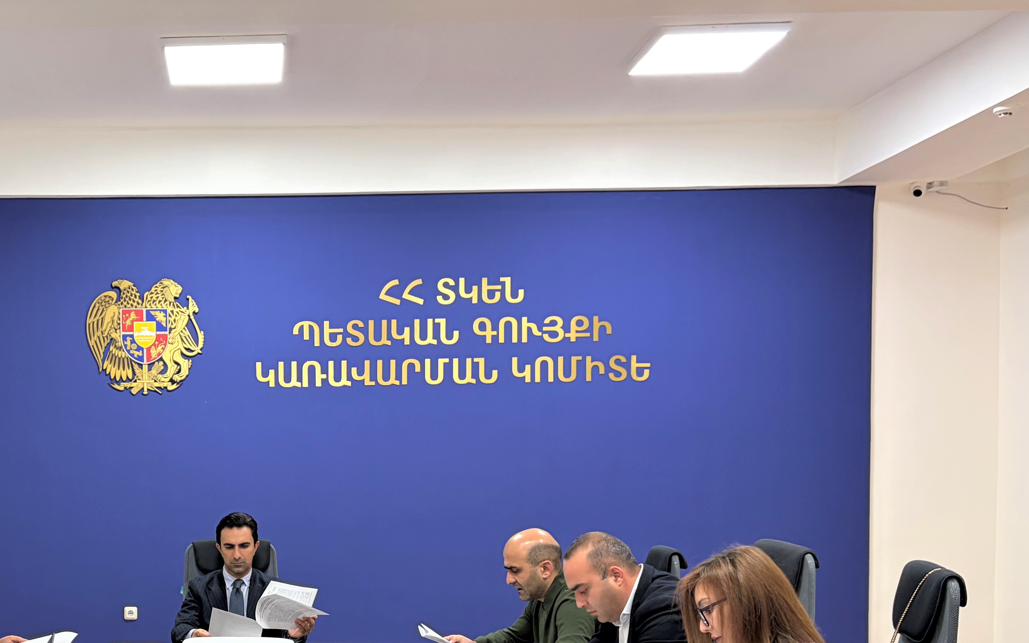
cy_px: 537
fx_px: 1318
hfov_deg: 40.7
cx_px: 193
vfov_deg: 26.8
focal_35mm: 47
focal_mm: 5.96
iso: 100
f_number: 1.6
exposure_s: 1/50
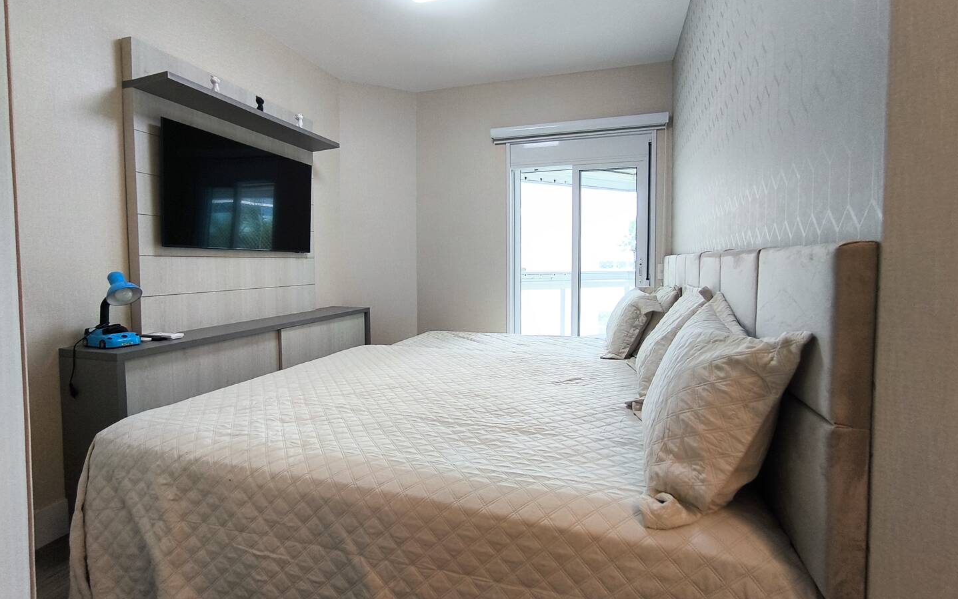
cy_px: 277
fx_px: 444
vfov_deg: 67.9
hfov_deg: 94.4
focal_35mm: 17
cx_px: 479
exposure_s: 1/60
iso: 125
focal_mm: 1.65
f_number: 2.2
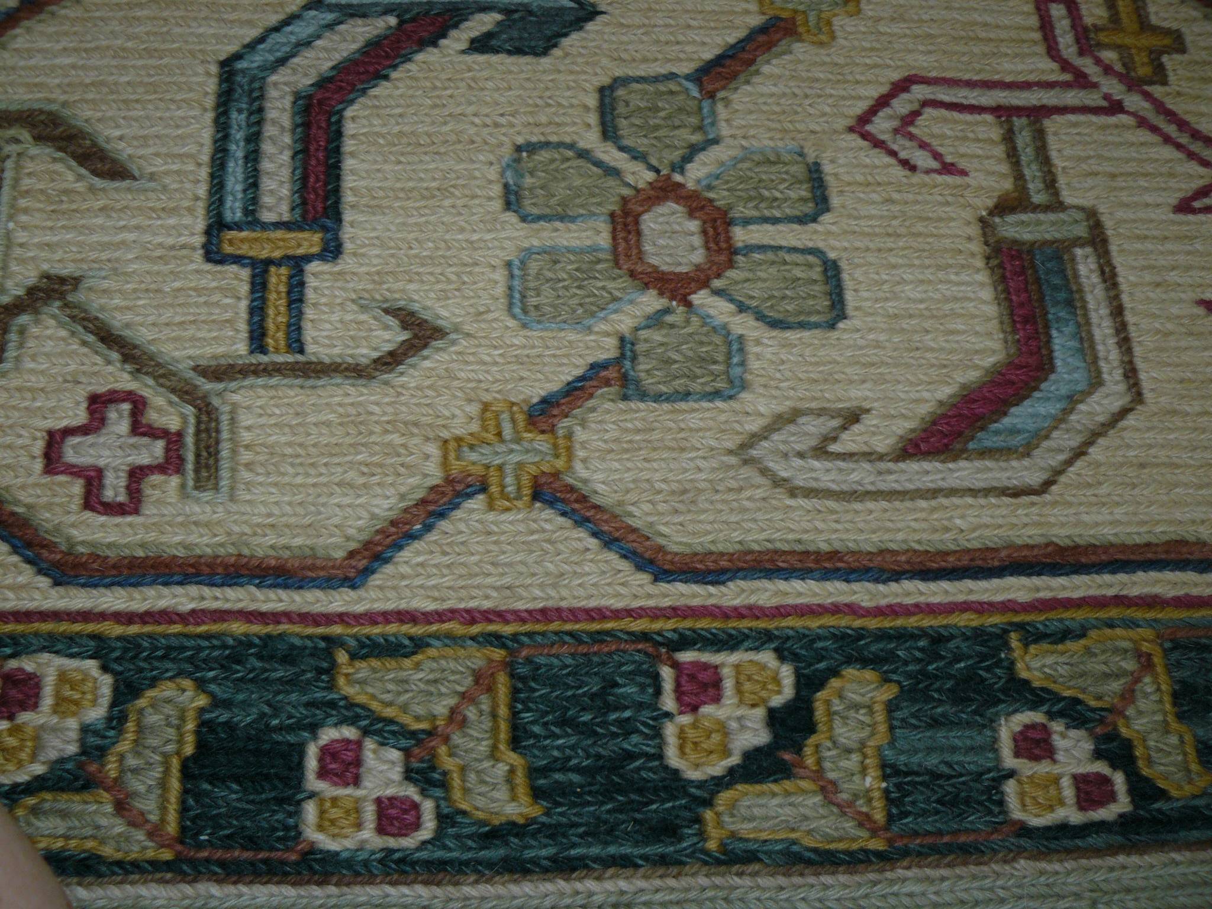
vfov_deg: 39.7
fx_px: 1260
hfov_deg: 51.4
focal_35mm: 36
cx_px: 606
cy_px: 454
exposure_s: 1/20
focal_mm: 6
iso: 100
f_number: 2.8
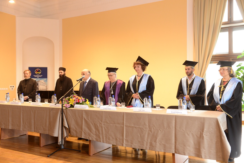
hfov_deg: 54.4
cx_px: 122
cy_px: 82
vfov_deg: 37.9
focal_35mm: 35
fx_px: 237
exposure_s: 1/160
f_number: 4.5
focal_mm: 35
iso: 1600
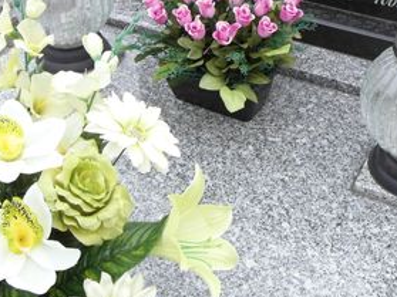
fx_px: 631
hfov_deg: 34.7
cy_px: -11
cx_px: 259
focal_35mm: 55
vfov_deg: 25.1
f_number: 3.4
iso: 80
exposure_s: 1/90
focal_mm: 5.2
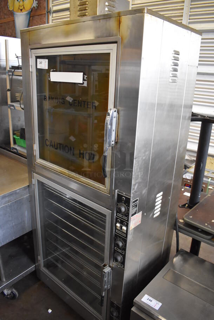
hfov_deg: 48.0
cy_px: 160
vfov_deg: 67.3
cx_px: 107
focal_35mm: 27
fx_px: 240
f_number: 3.5
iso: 2800
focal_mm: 18
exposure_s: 1/125
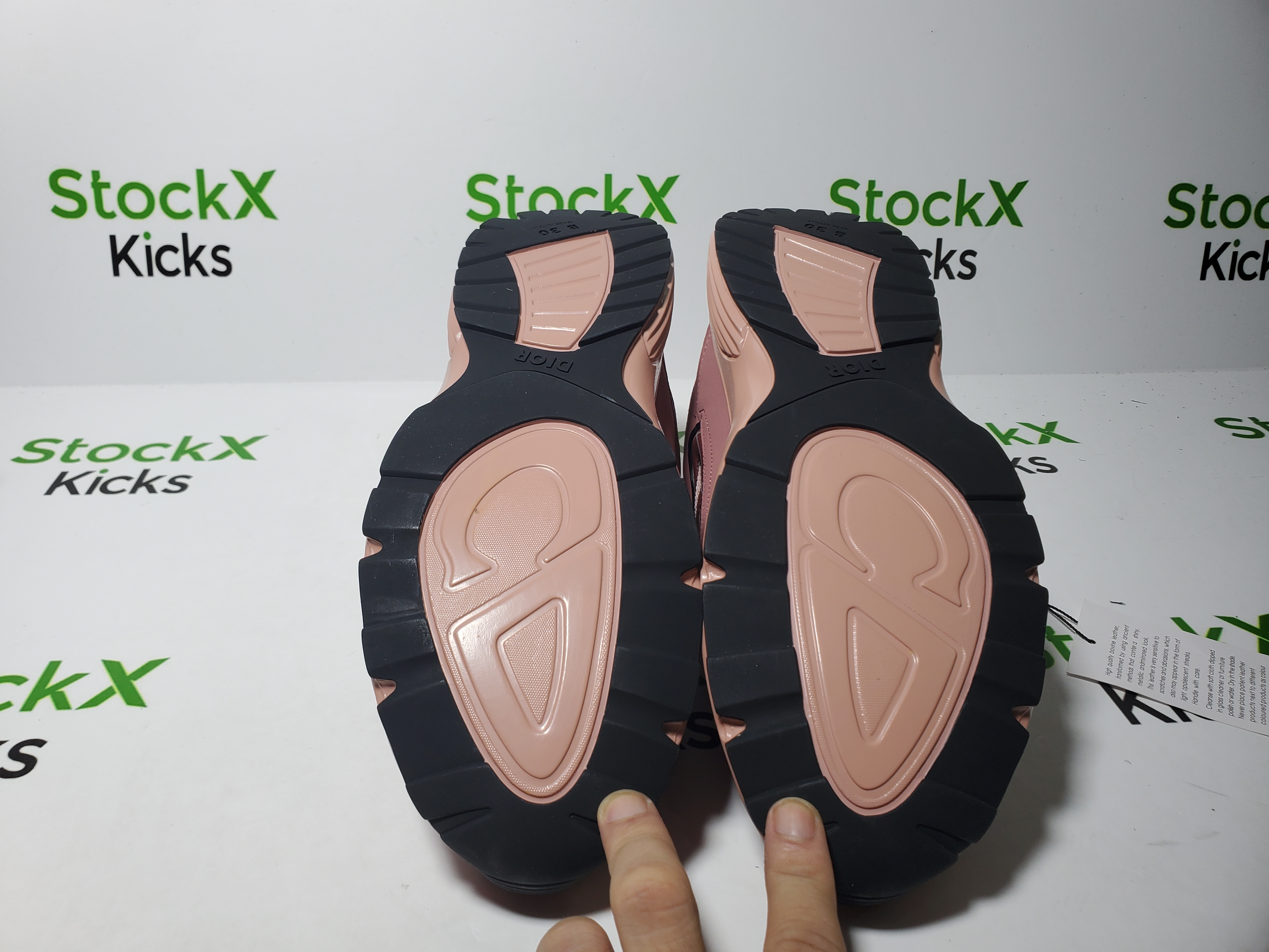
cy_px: 476
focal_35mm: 26
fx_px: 953
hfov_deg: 67.3
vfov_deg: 53.1
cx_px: 634
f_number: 2.4
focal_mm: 4.3
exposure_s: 1/227
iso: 50
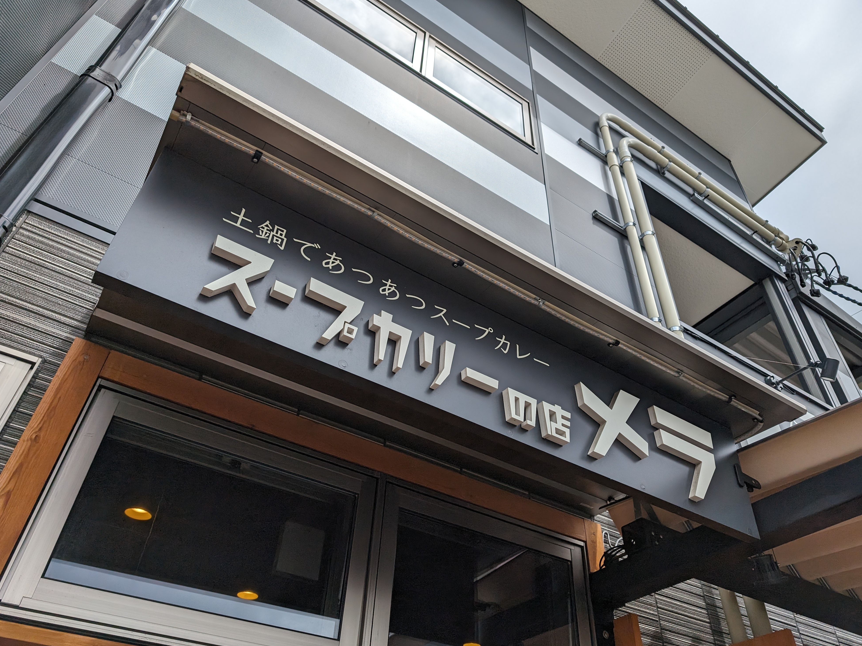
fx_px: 623
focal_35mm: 25
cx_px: 446
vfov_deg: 54.9
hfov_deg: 69.4
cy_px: 327
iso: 20
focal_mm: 6.9
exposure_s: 1/2062
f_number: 1.68
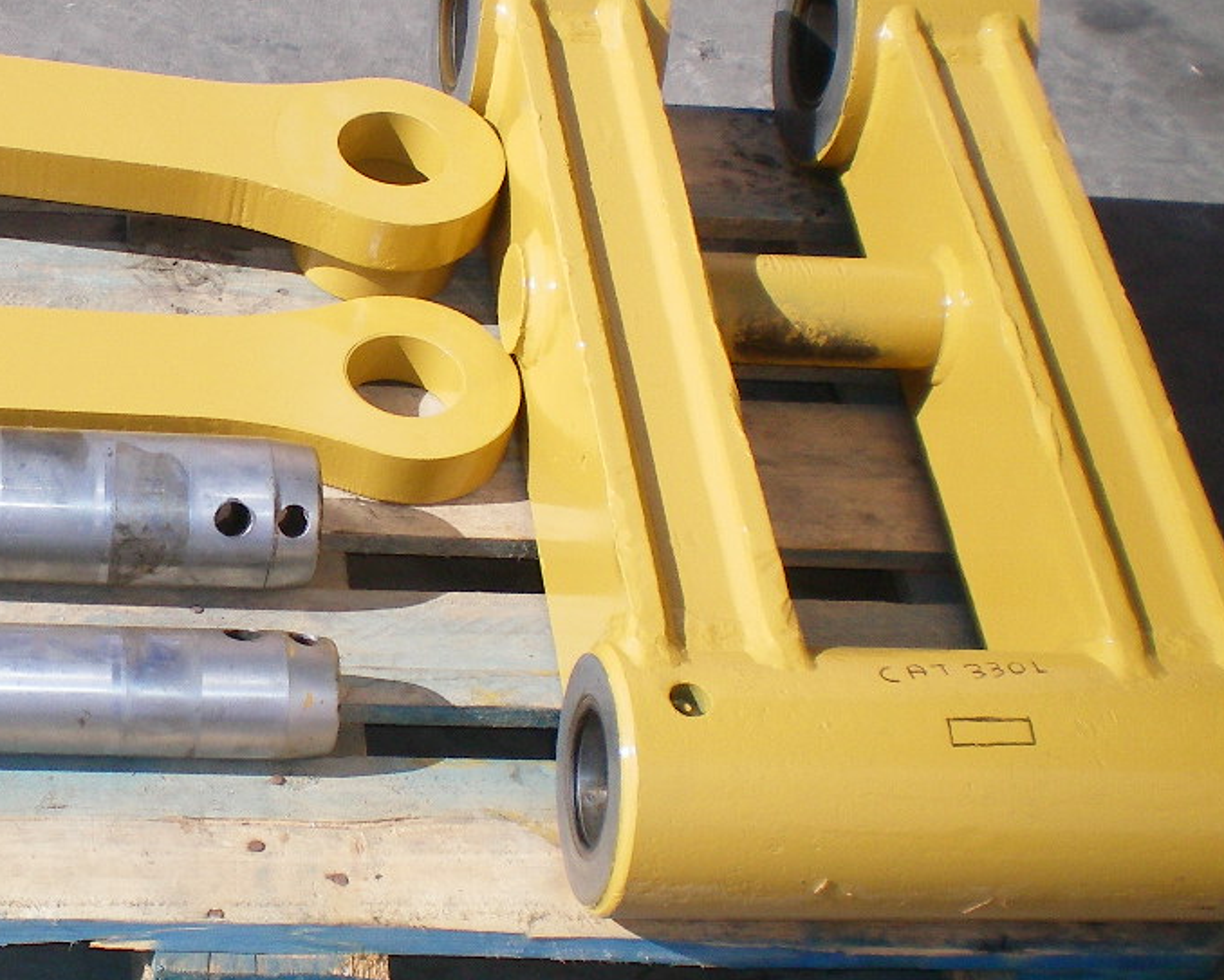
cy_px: 419
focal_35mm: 70
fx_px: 2537
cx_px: 107
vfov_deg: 21.9
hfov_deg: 26.2
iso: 64
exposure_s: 1/500
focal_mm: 6.3
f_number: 4.6
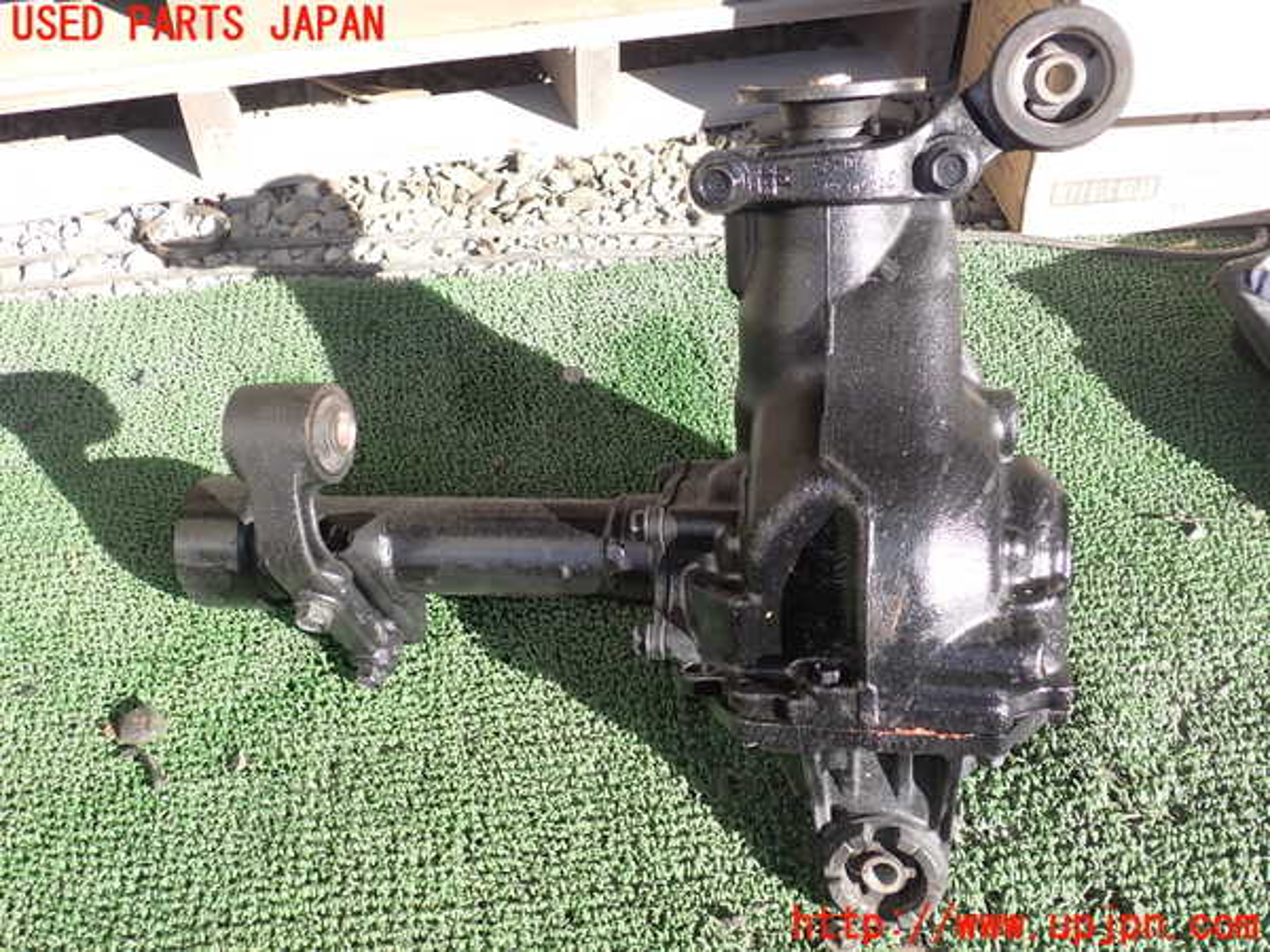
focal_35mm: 30
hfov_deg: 60.0
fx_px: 1101
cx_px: 635
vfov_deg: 46.8
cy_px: 476
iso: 100
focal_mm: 5.4
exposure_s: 1/250
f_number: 3.2
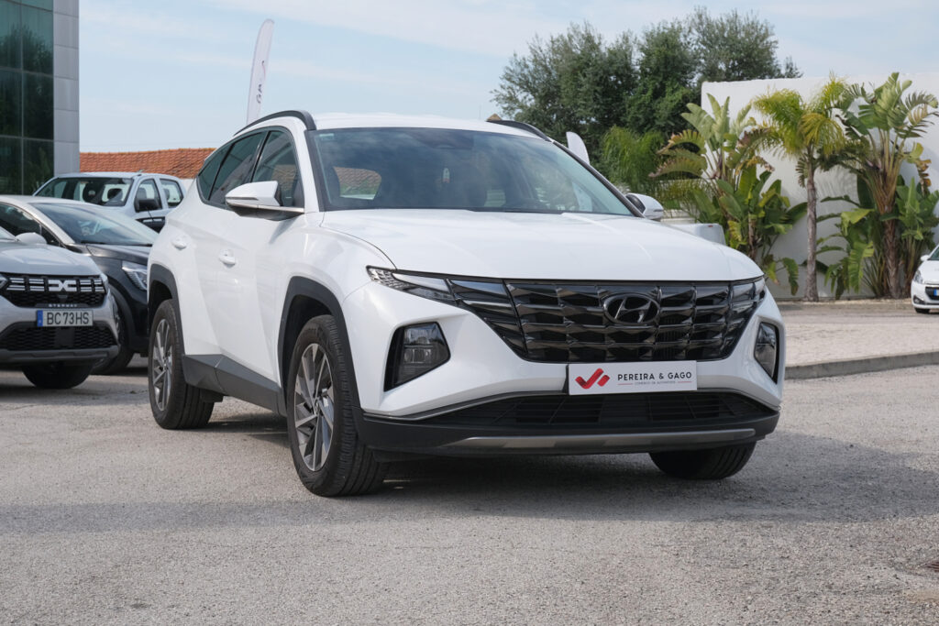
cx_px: 470
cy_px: 313
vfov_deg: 22.3
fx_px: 1591
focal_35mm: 61
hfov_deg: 32.9
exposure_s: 1/250
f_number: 9
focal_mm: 40.8
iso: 160
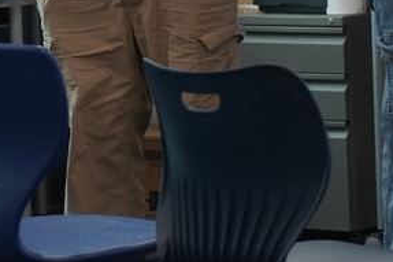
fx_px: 2727
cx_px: 671
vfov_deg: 5.4
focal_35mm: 250
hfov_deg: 8.0
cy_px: -132
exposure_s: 1/160
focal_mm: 70
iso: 3200
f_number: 4
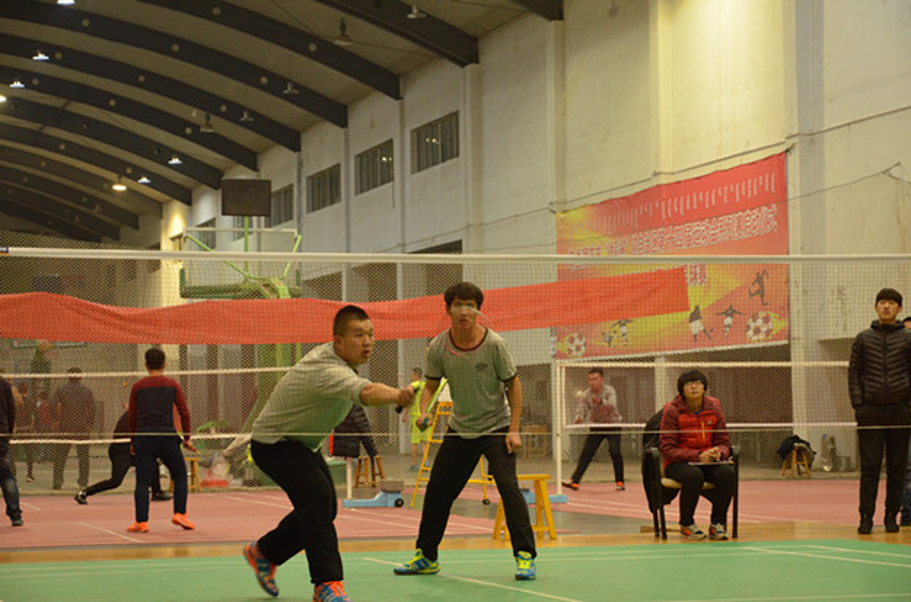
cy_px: 301
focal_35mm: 105
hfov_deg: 19.5
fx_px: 2650
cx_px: 456
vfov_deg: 13.0
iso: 2000
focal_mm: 70
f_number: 5.3
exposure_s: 1/30
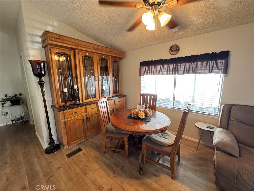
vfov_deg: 85.7
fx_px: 103
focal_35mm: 14
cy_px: 96
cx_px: 127
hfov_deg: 102.1
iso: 400
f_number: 2.2
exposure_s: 1/60
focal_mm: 2.22
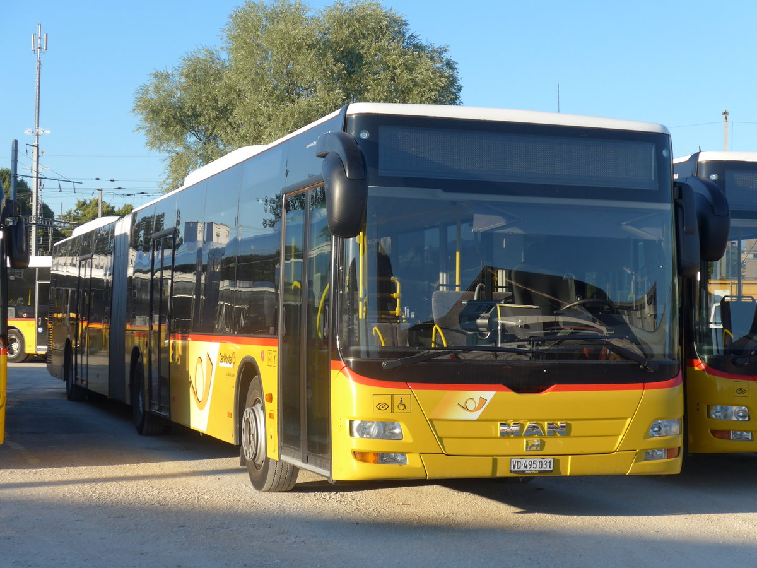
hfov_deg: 29.4
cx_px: 378
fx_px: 1443
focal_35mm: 66
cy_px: 284
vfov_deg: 22.3
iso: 80
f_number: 3.9
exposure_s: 1/320
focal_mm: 13.4
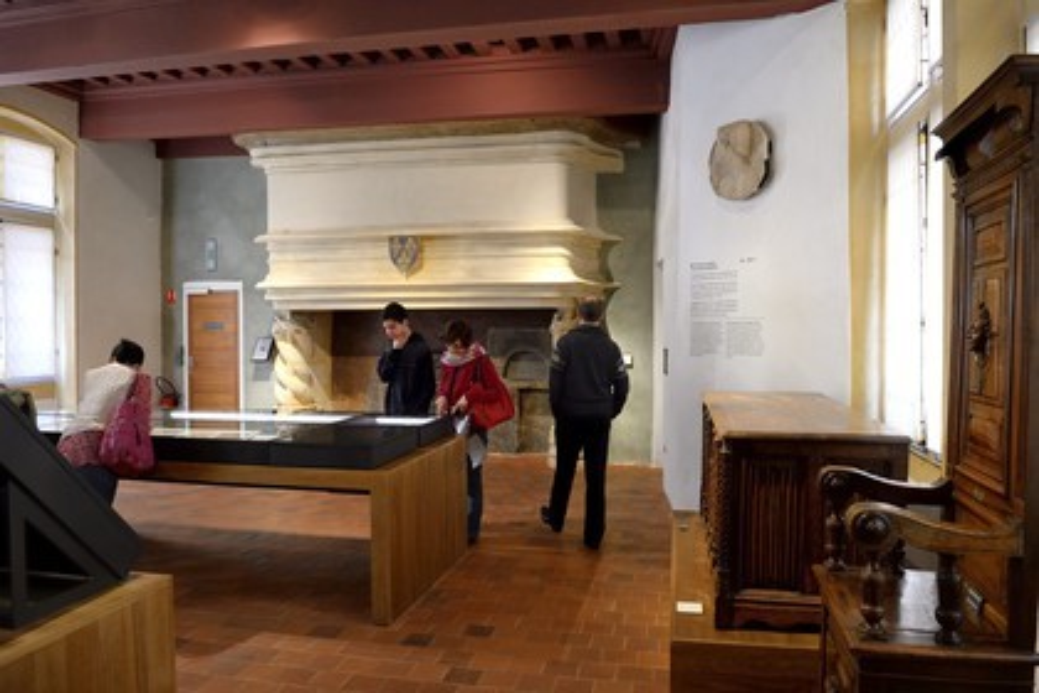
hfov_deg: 73.7
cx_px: 520
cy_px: 346
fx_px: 693
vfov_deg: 53.1
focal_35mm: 24
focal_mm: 24
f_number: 4.5
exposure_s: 1/40
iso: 1600
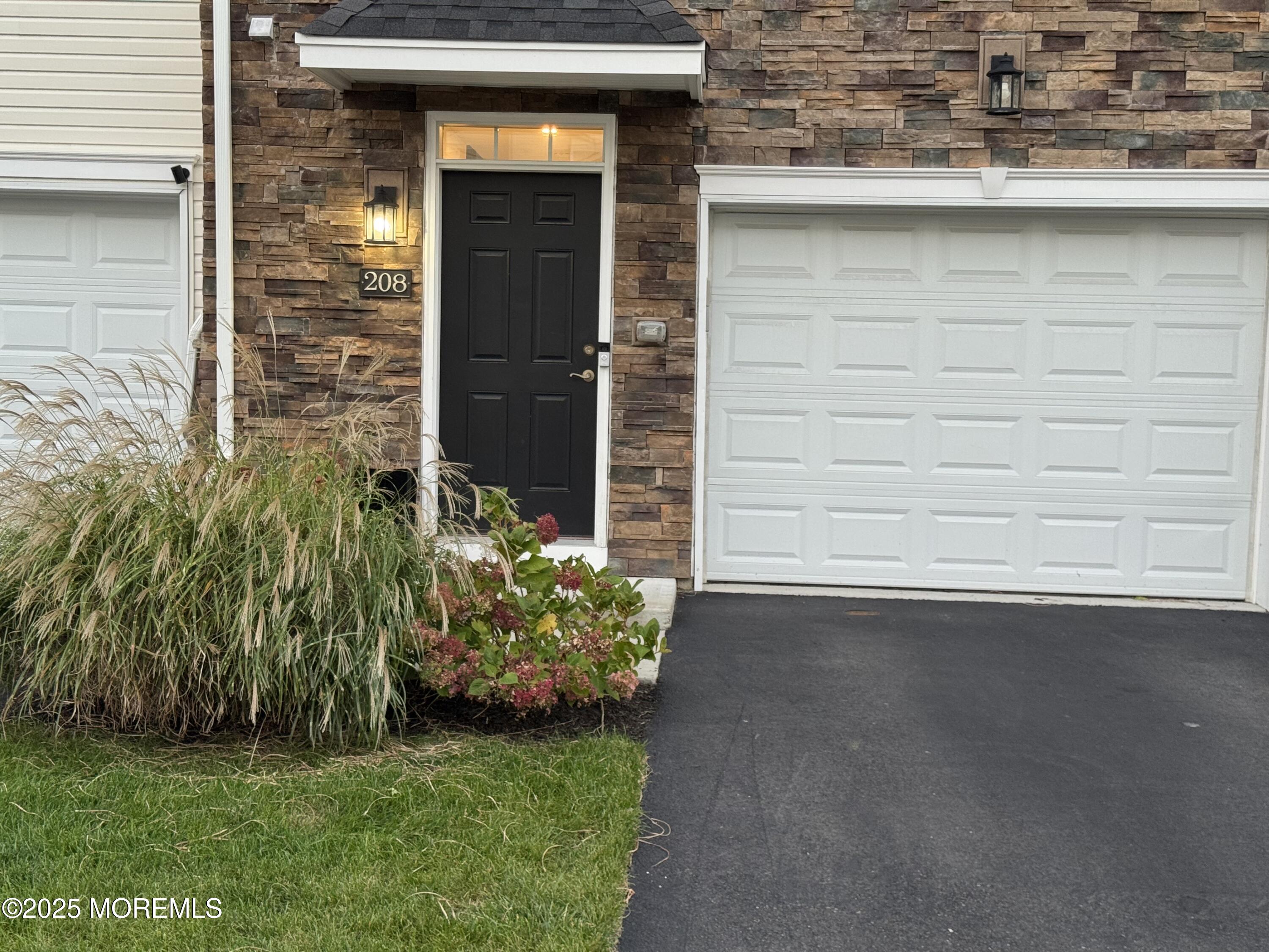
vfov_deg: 30.3
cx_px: 634
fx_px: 1760
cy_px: 476
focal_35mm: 48
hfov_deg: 39.7
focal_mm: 6.76
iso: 100
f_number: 1.78
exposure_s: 1/60
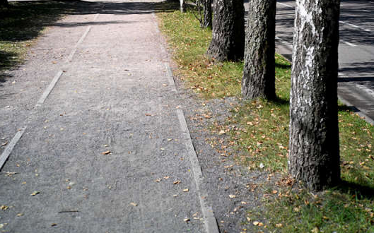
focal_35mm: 54
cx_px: 187
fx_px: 550
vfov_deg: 22.4
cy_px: -31
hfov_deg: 37.5
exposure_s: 1/250
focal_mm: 35
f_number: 2.8
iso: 200
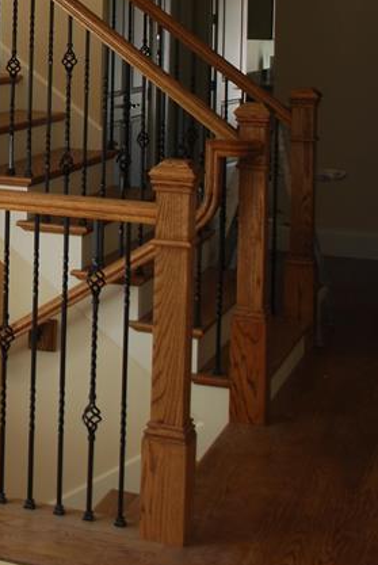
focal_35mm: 78
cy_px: -3
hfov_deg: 16.6
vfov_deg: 24.7
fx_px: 1225
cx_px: -106
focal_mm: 20
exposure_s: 1/50
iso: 200
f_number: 3.8
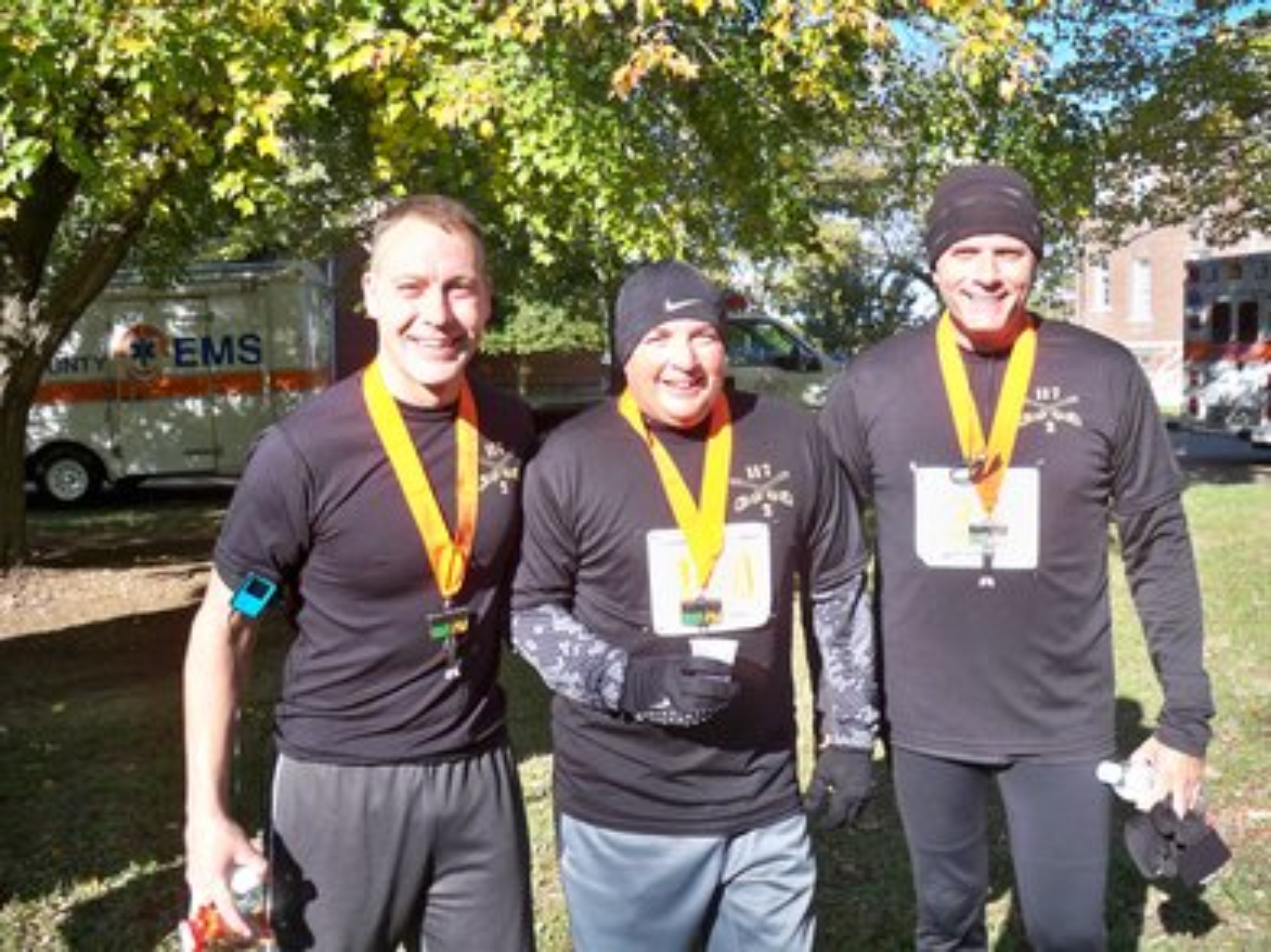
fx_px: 1285
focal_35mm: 35
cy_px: 476
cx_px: 636
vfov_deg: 40.7
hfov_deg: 52.6
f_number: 3.1
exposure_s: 1/250
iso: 64
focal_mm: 6.3
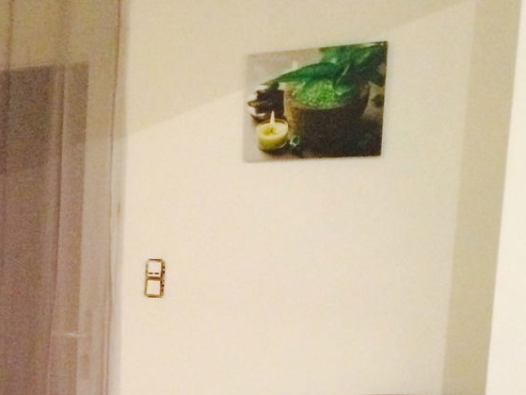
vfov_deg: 17.1
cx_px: -79
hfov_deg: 22.0
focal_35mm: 83
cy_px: 445
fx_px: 1261
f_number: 2.2
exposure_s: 1/15
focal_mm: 4.15
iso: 320
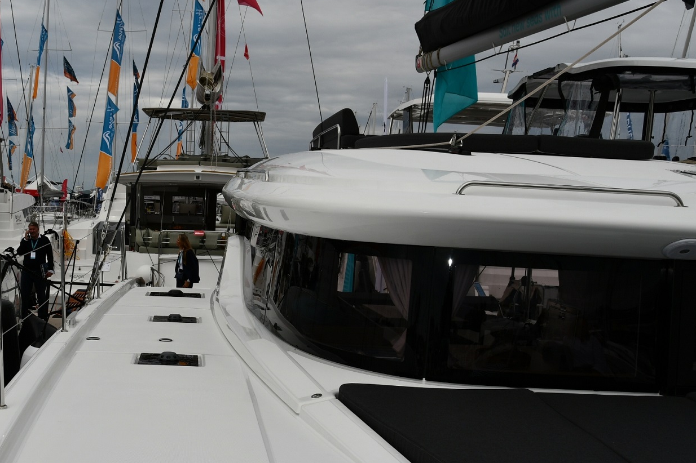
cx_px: 170
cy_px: 289
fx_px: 812
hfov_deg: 44.8
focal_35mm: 42
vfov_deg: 31.7
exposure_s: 1/250
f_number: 13
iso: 100
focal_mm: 18
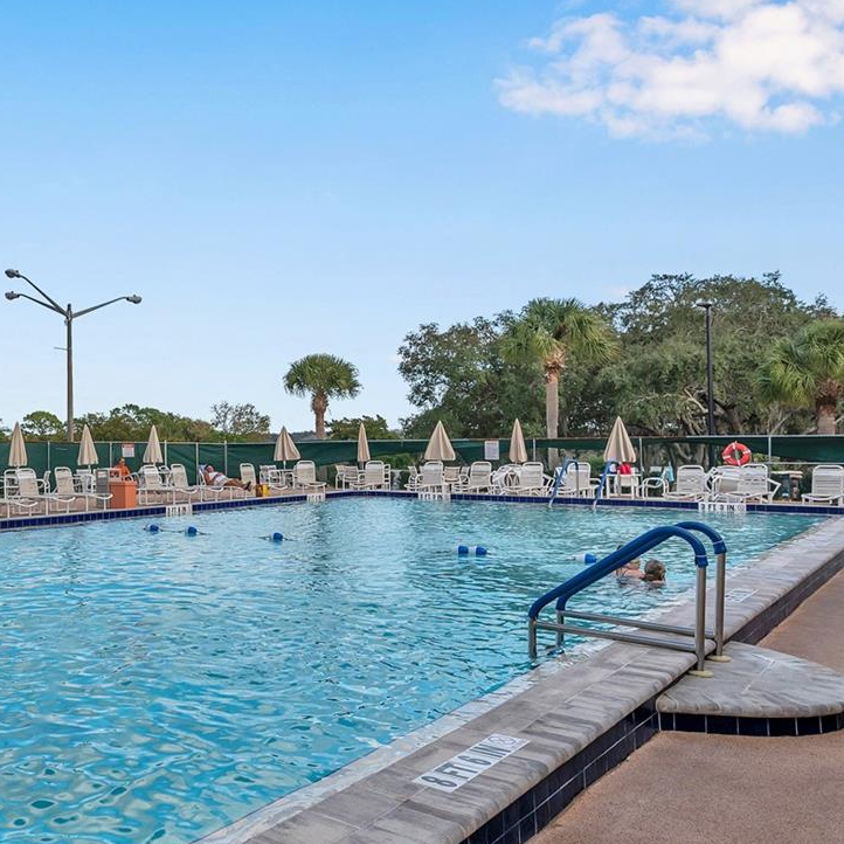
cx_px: 116
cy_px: 426
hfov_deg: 46.0
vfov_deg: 49.8
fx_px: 909
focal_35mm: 33
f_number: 8
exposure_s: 1/200
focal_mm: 17.5
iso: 50
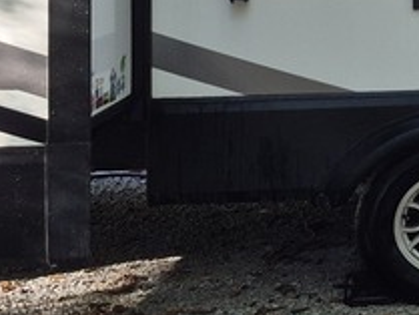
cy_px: -58
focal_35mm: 110
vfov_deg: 13.1
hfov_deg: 15.1
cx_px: 786
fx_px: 1332
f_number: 1.8
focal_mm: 5.4
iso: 50
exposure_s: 1/180
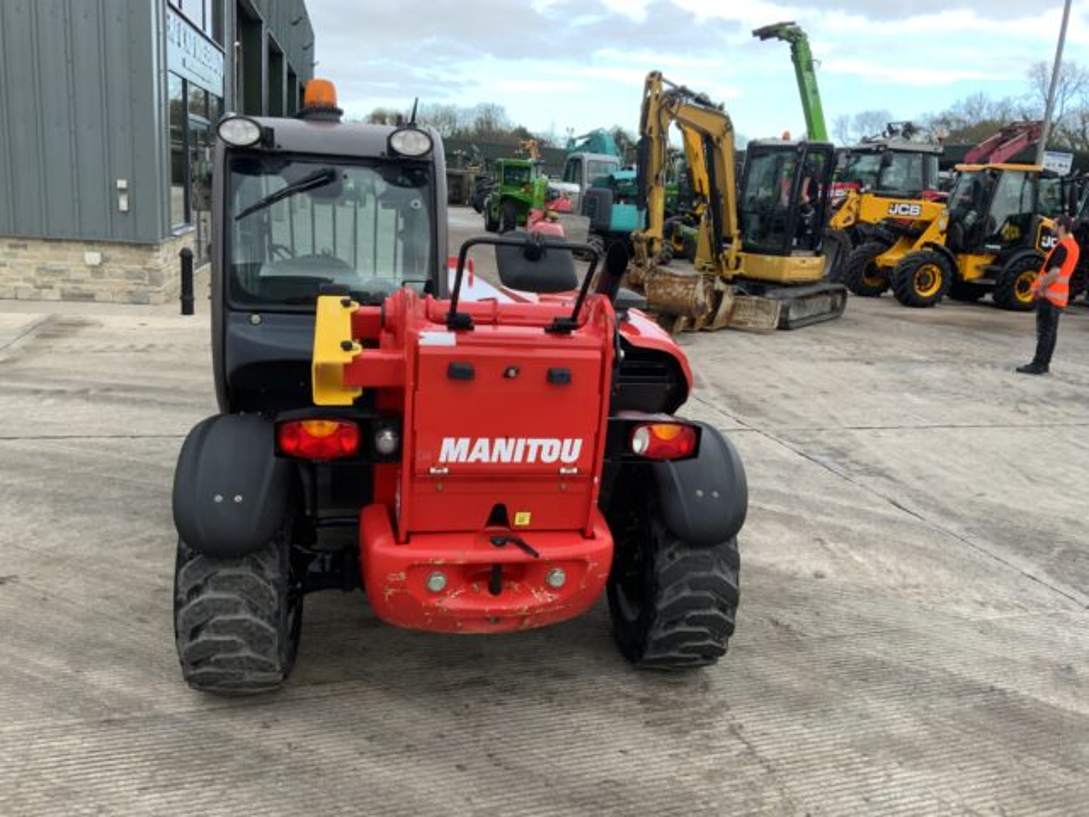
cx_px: 544
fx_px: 912
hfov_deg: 61.7
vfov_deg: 48.2
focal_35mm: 29
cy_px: 408
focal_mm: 3
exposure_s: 1/122
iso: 25
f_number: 1.8
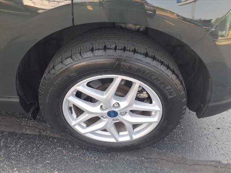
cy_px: 86
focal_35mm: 27
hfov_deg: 65.3
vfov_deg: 51.4
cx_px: 116
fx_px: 180
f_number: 1.9
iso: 40
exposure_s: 1/152
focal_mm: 3.58
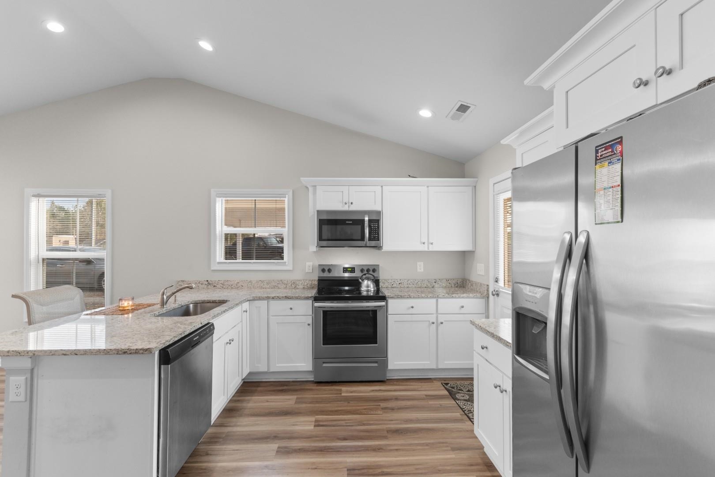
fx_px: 298
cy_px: 238
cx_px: 358
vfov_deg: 77.3
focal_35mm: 15
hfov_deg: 100.4
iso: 100
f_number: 4.5
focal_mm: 10
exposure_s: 1/1.25
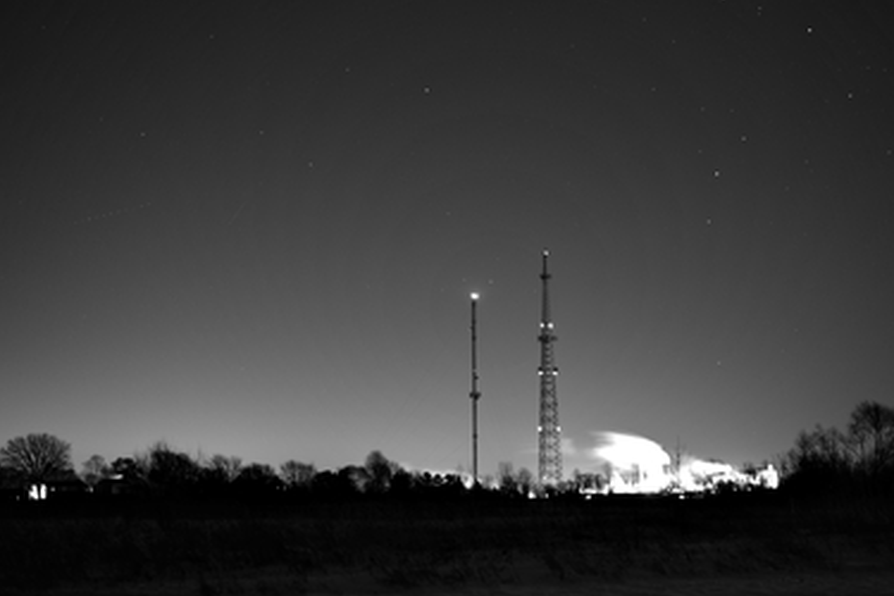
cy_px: 305
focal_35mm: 48
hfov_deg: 41.1
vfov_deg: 28.1
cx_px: 493
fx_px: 1192
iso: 100
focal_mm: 26
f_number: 2.8
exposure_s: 15
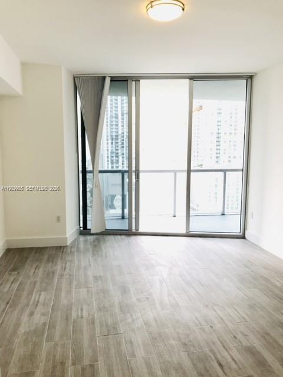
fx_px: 305
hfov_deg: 49.7
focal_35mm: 28
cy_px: 188
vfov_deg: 63.4
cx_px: 142
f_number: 1.8
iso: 25
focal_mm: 3.99
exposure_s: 1/60
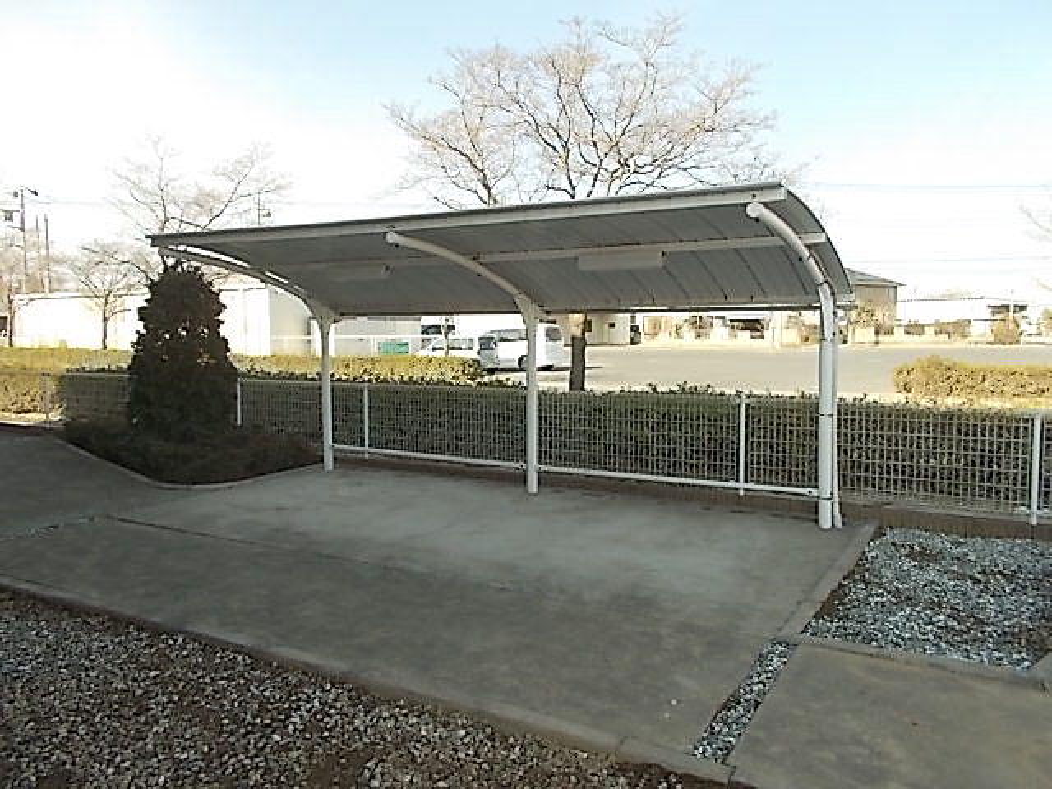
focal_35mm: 26
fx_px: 790
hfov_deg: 67.3
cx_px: 526
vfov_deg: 53.1
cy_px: 394
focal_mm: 4.6
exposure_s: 1/320
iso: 80
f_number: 3.2
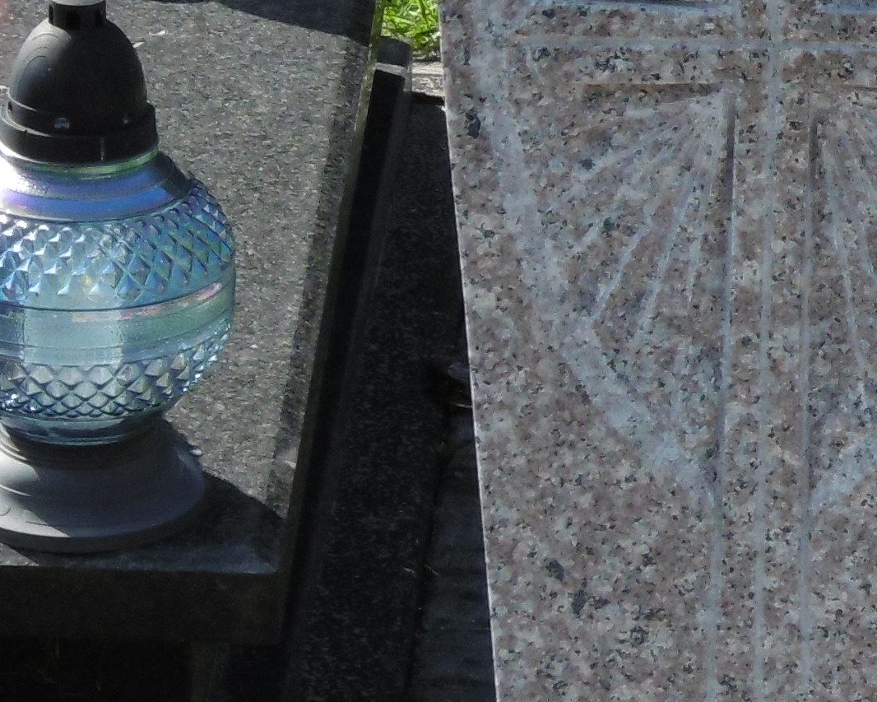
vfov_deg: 6.2
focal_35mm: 249
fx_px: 6464
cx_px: 1339
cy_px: 258
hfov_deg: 7.6
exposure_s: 1/400
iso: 100
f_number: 4.2
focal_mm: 10.5
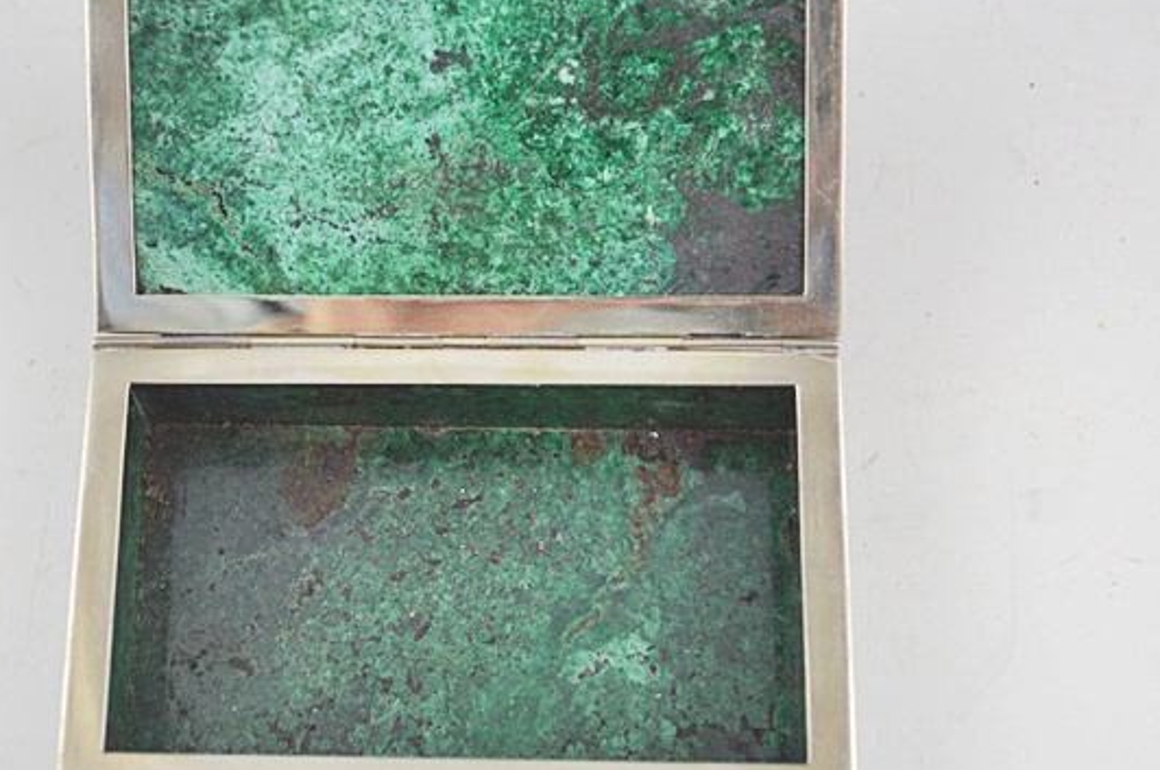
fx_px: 2413
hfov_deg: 27.0
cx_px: 497
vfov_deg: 18.1
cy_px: 346
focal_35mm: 75
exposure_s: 1/60
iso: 400
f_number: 5
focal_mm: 38
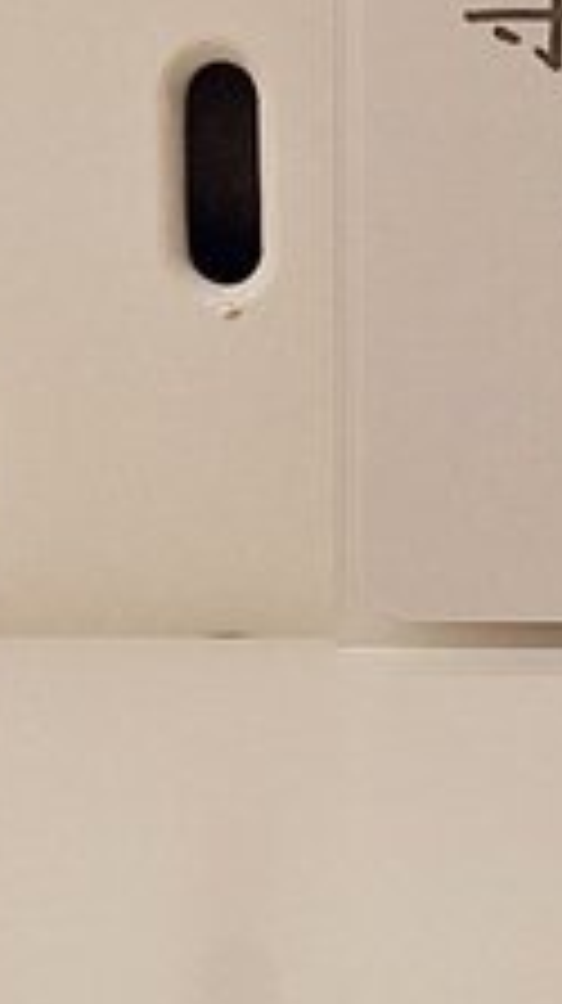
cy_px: 7
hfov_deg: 18.4
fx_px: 1594
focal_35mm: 60
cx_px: 769
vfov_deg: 32.2
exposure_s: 1/120
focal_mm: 5.54
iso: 64
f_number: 1.8
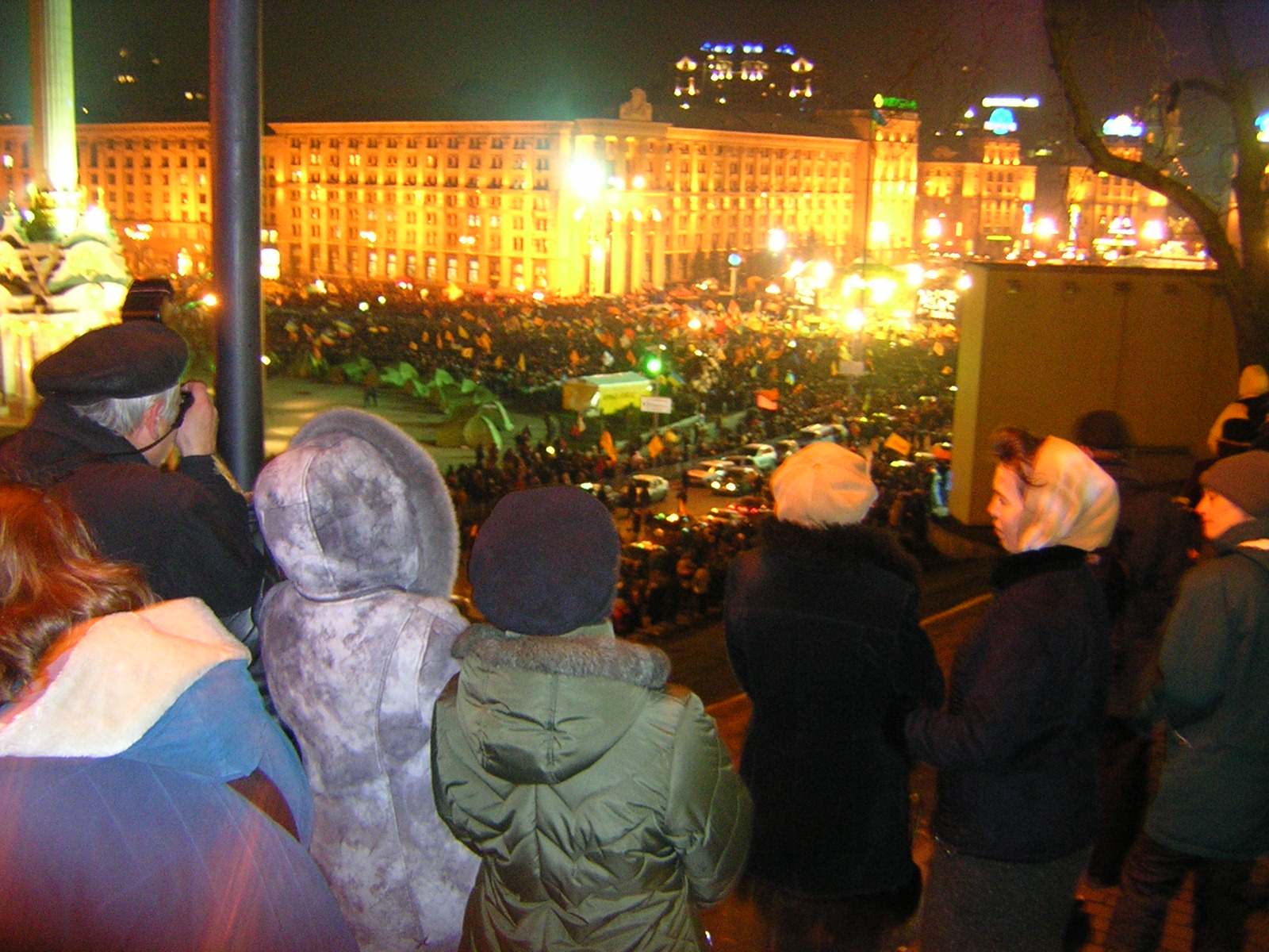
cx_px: 634
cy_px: 476
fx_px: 1320
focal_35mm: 36
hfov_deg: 51.4
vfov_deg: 39.7
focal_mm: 4.7
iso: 400
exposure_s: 1/3.8
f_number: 2.6
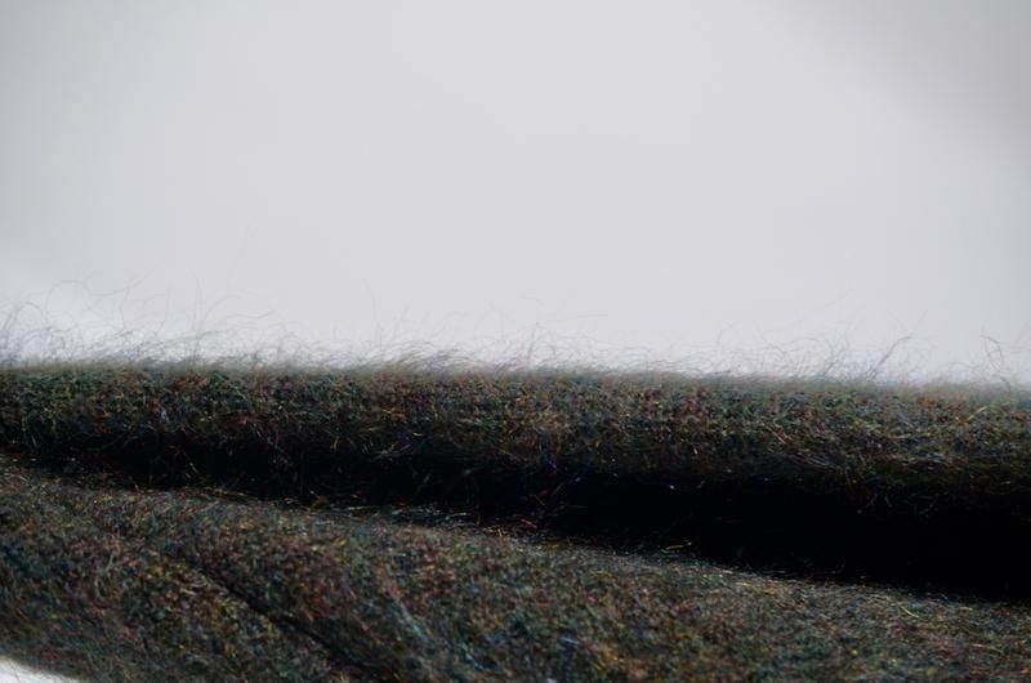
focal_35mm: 60
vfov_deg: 22.5
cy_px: 342
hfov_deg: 33.5
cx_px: 516
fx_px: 1715
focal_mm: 40
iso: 560
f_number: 4
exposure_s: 1/60
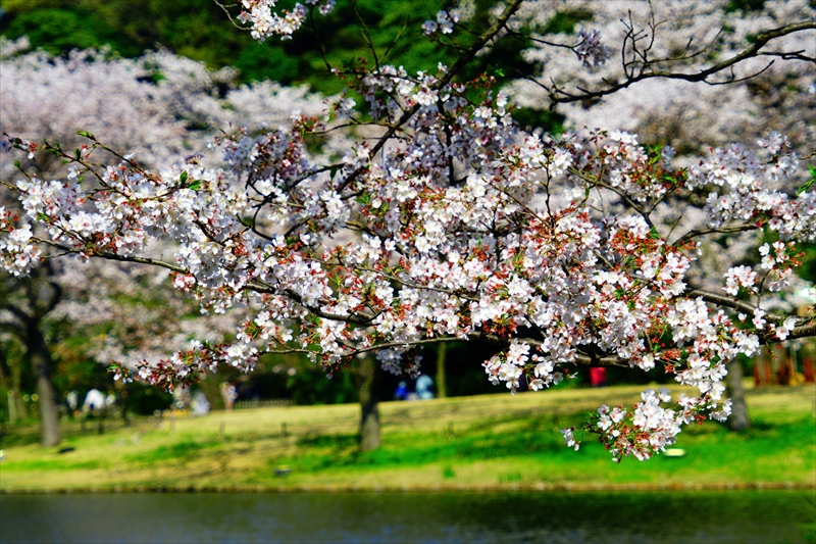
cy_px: 272
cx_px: 408
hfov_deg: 11.9
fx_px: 3909
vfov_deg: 8.0
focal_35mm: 172
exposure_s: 1/640
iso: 125
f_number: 7.1
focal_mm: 115
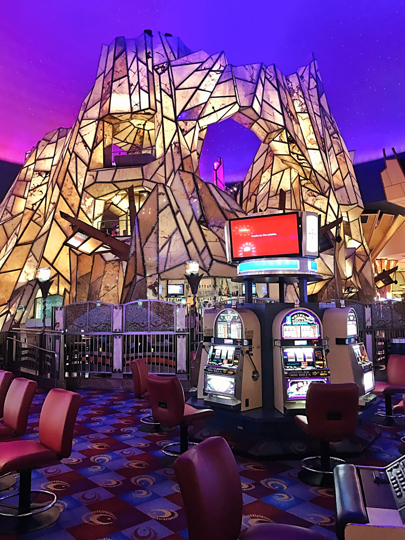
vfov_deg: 63.4
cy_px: 270
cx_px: 202
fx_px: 437
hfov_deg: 49.7
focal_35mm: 28
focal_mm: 3.99
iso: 100
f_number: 1.8
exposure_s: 1/9
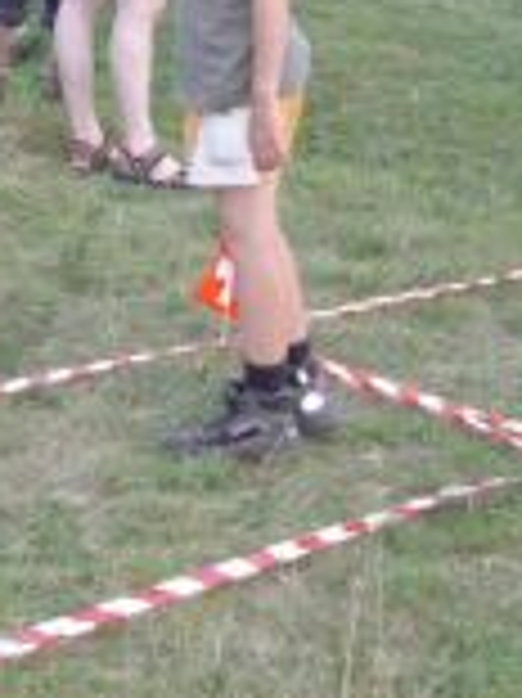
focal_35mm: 97
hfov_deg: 15.2
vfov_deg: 19.7
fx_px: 1953
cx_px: 248
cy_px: 25
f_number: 2.9
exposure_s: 1/30
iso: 183
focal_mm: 5.8
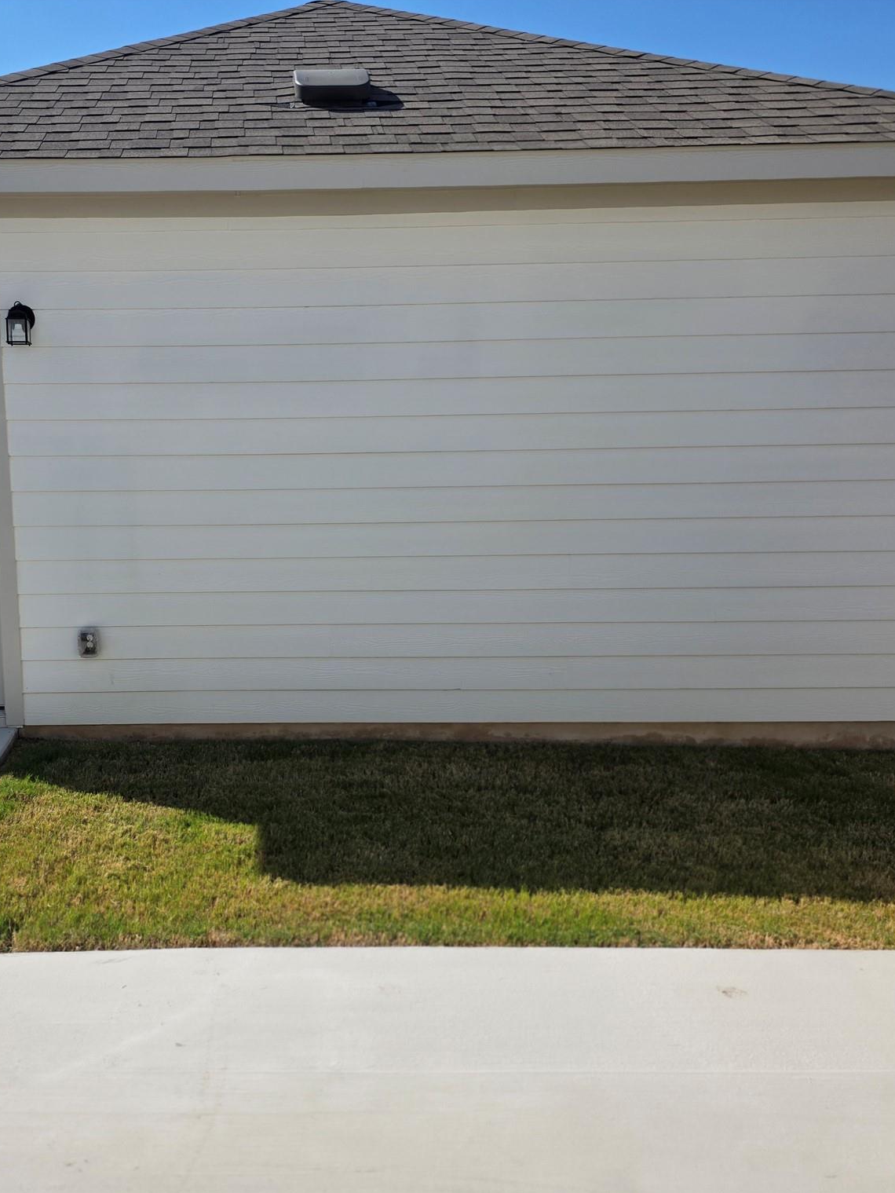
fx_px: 1068
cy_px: 599
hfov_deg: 44.0
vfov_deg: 58.3
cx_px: 228
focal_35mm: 31
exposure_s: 1/7944
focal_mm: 6.25
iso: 80
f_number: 1.7
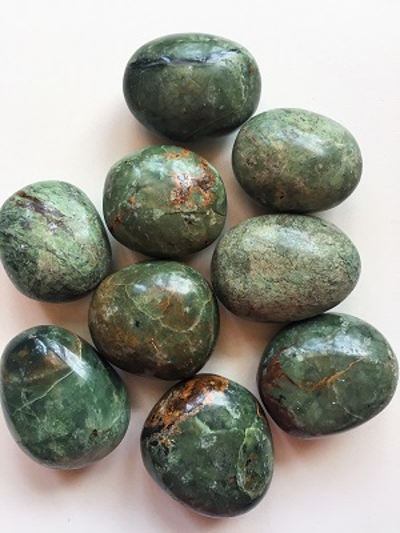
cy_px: 266
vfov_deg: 61.7
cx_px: 200
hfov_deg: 48.2
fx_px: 447
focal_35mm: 29
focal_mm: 4.15
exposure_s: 1/30
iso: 32
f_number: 2.2
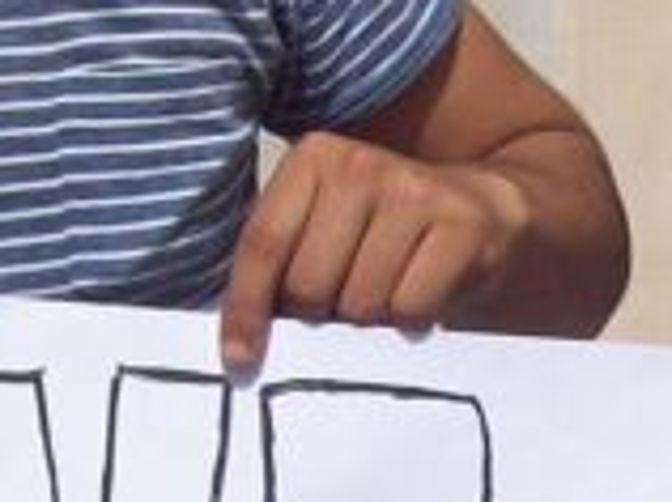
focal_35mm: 234
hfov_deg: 8.4
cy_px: 698
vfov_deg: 6.3
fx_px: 4536
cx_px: 846
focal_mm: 6
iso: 80
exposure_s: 1/1401
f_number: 4.8
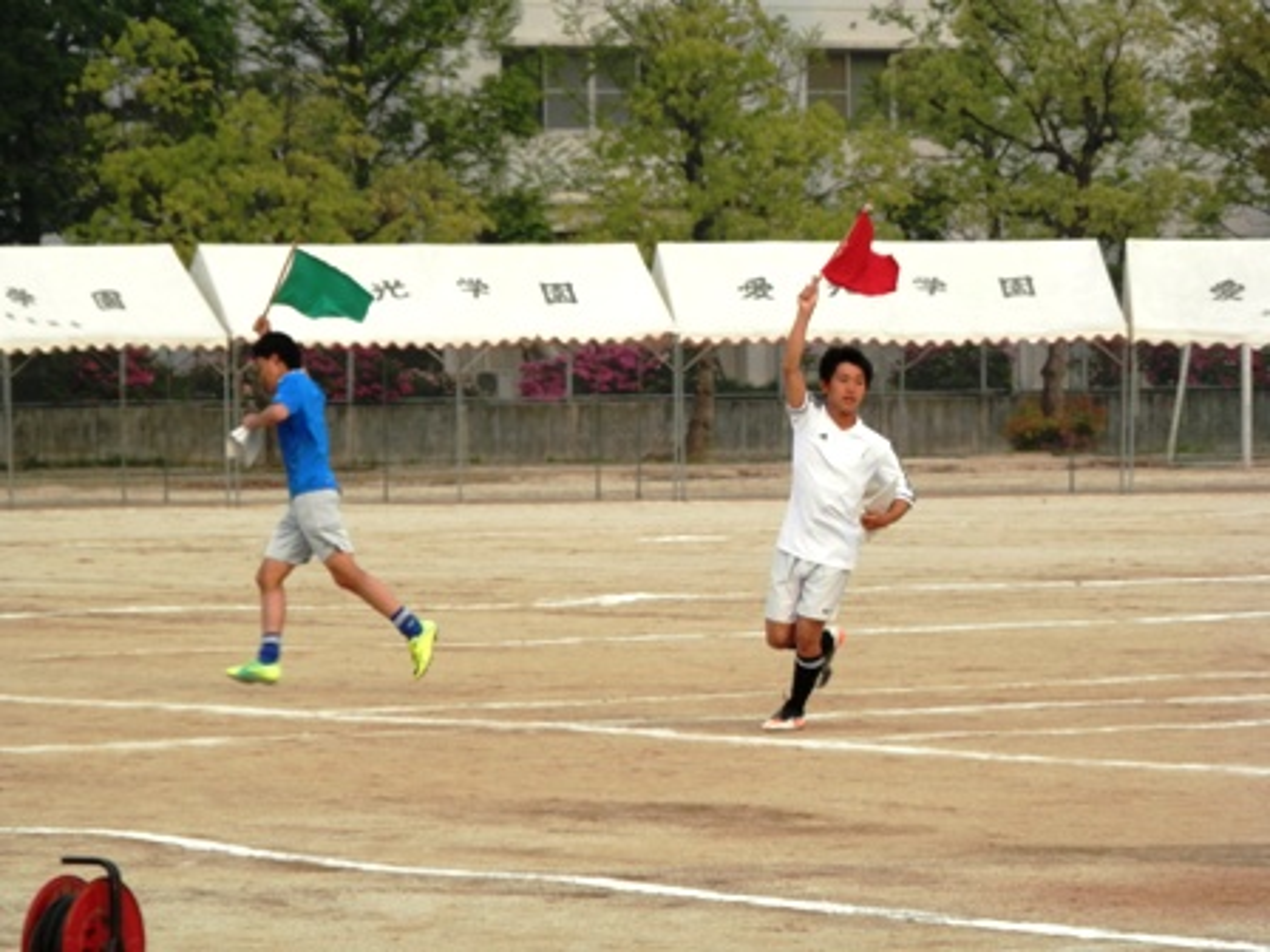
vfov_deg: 7.3
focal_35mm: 204
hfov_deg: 9.7
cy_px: 476
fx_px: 7484
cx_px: 635
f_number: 5.9
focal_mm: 36.5
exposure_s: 1/160
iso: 80
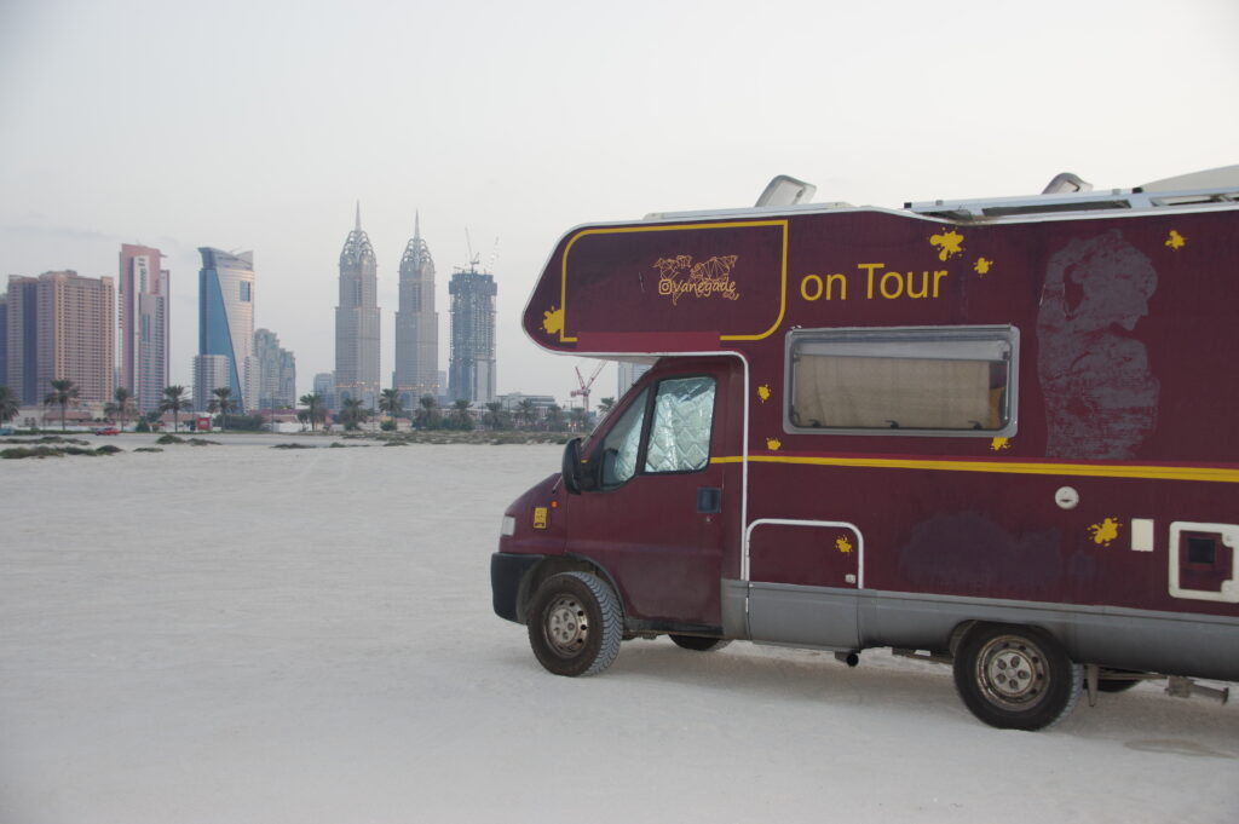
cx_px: 620
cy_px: 412
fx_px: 1685
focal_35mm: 49
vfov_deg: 27.5
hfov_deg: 40.4
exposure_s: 1/60
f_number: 4
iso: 400
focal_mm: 33
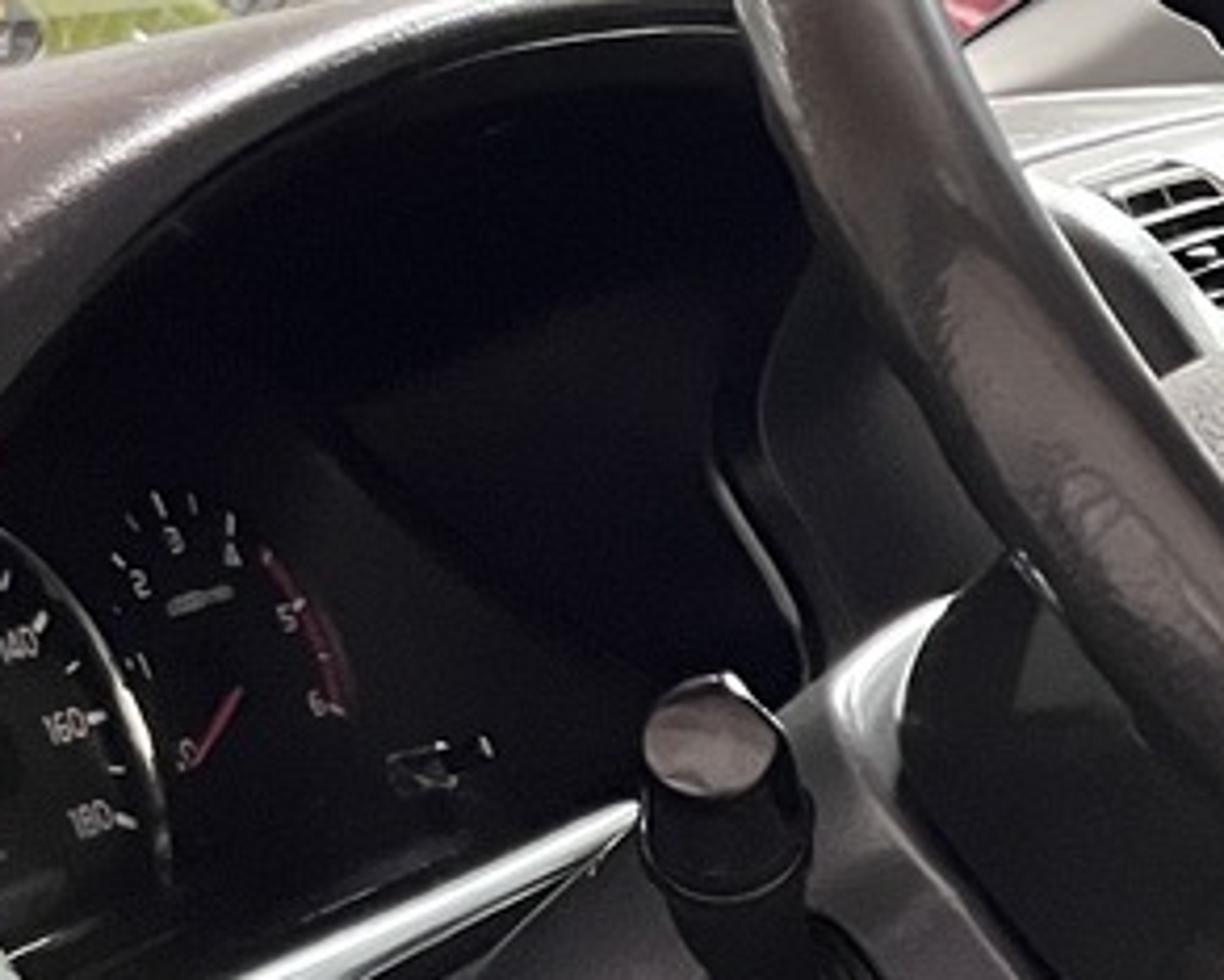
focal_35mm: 125
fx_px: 4531
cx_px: 2356
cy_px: 406
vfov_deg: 12.4
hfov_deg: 13.4
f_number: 1.6
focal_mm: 5.1
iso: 320
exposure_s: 1/50
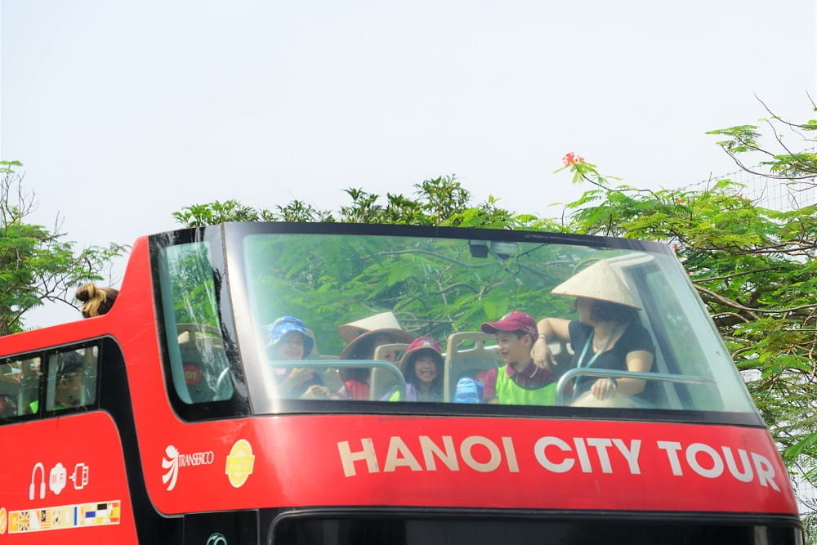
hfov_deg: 13.7
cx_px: 408
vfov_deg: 9.2
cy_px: 272
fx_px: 3404
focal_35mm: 150
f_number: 8
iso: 100
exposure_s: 1/200
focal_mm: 150
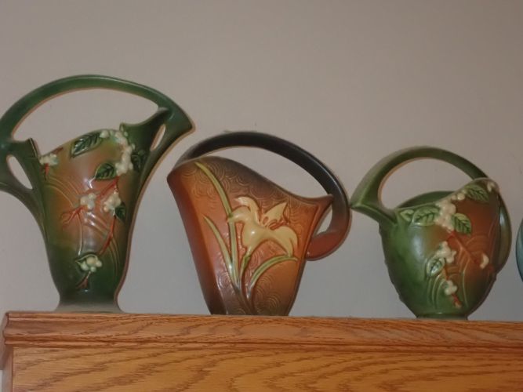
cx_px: 262
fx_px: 1163
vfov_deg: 19.1
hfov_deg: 25.3
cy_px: 196
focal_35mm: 77
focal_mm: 13.65
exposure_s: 1/80
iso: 1600
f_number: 4.1
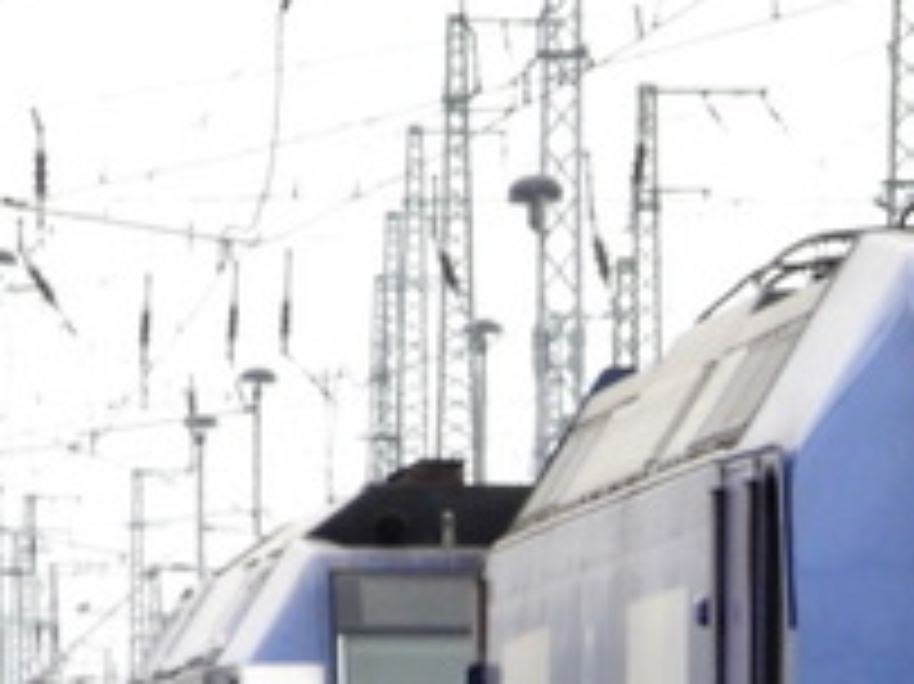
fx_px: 23195
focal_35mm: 879
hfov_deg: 2.3
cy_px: 855
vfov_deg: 1.7
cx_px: 909
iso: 100
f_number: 5.4
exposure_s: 1/189
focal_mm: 40
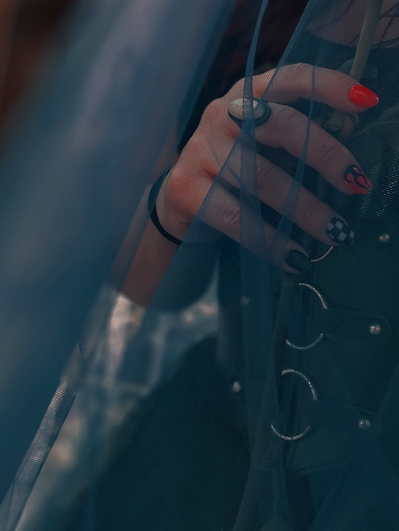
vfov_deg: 29.2
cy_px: -27
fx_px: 937
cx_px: 396
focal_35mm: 61
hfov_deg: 23.1
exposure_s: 1/100
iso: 25
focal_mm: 6.3
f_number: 1.7
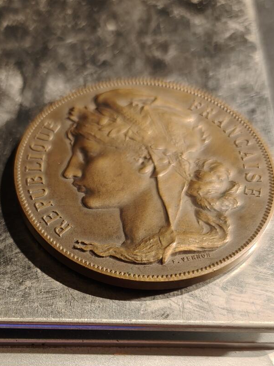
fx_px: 549
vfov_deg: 34.6
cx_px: 51
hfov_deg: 27.4
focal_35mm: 52
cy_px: 333
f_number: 1.6
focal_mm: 6.06
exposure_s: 1/100
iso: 160
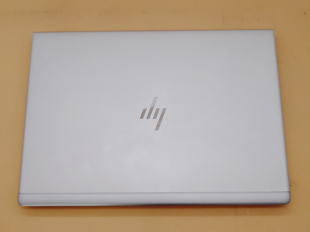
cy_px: 116
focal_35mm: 41
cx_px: 155
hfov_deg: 45.8
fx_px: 367
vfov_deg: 35.1
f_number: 1.8
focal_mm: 4.36
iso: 50
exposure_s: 1/270
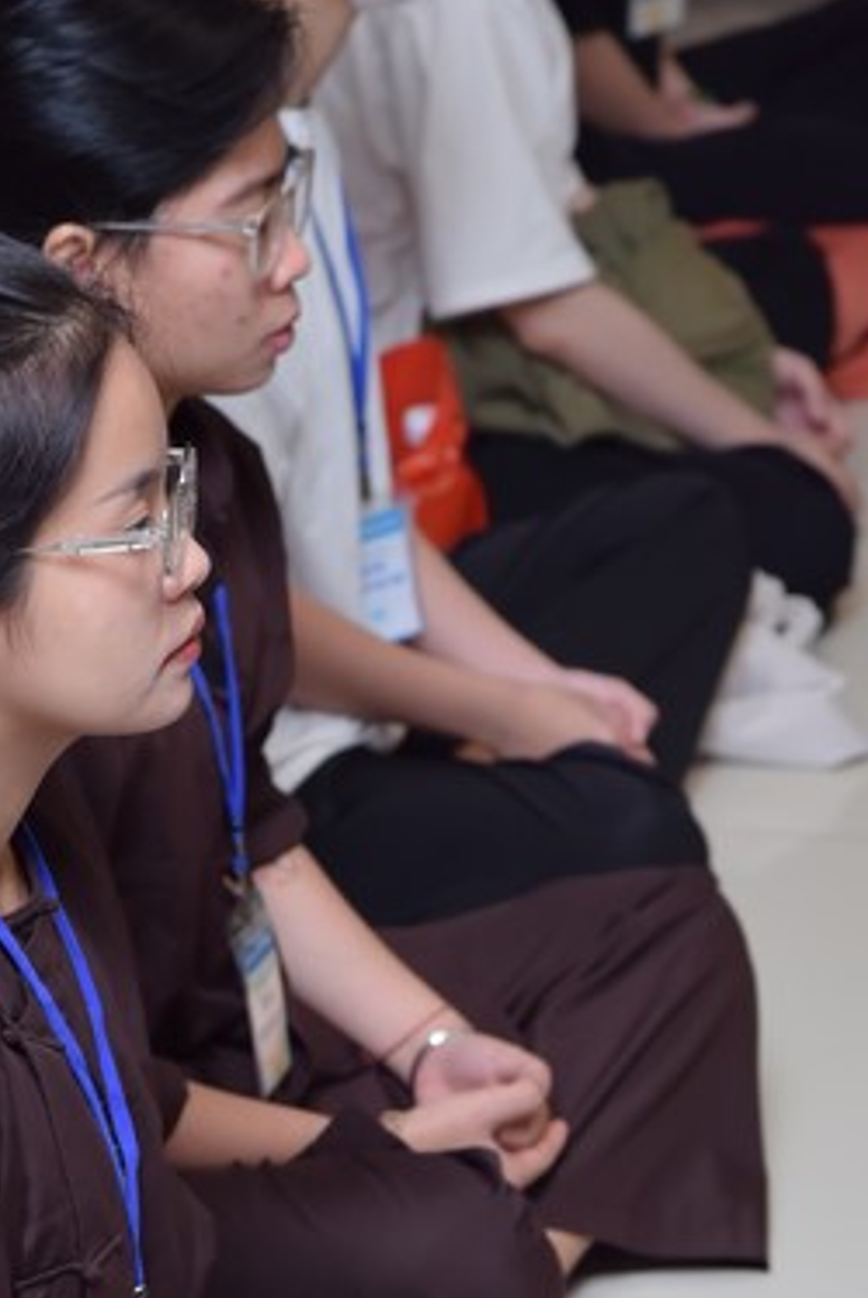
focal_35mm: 160
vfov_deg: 12.8
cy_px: 1027
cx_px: 181
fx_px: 5776
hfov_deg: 8.6
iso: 800
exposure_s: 1/200
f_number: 6.3
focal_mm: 92
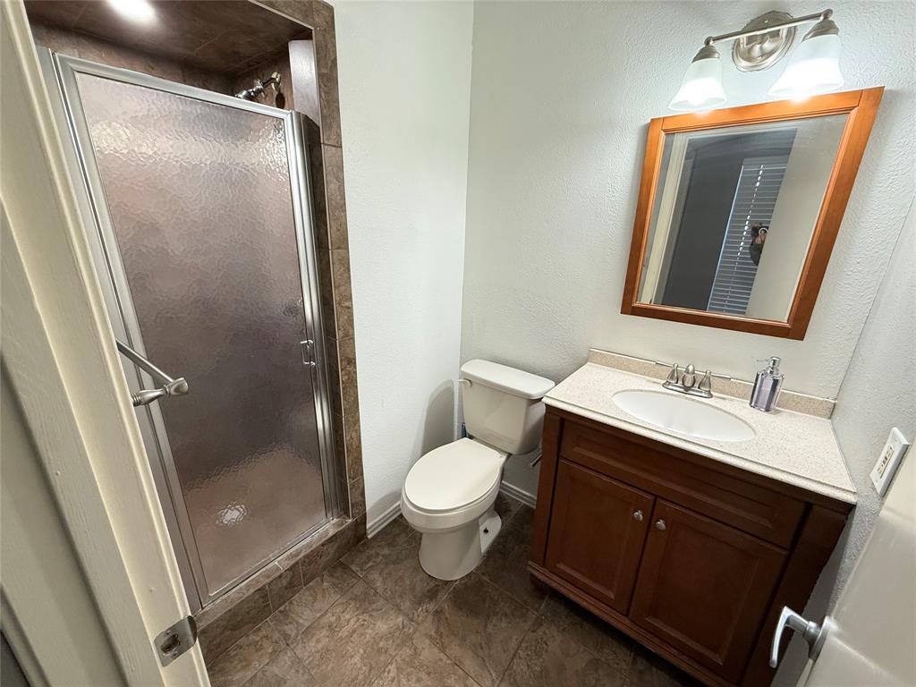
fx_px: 370
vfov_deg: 85.7
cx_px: 458
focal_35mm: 14
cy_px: 344
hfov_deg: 102.1
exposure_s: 1/60
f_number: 2.2
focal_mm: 2.22
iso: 250
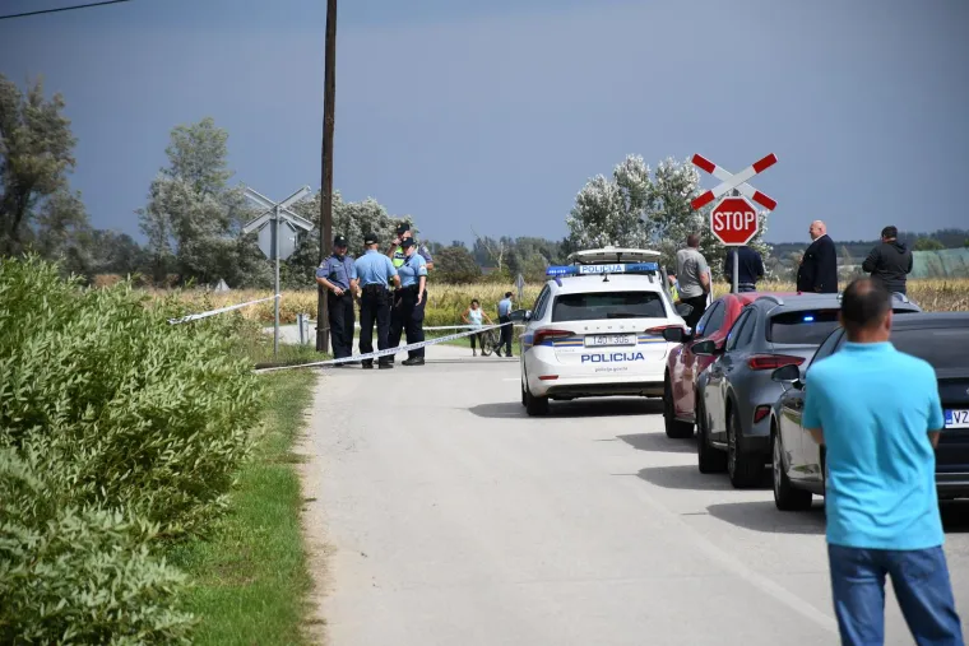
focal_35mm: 210
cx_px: 484
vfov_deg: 6.5
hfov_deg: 9.8
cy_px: 323
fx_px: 5653
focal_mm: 140
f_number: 5.6
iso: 500
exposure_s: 1/4000
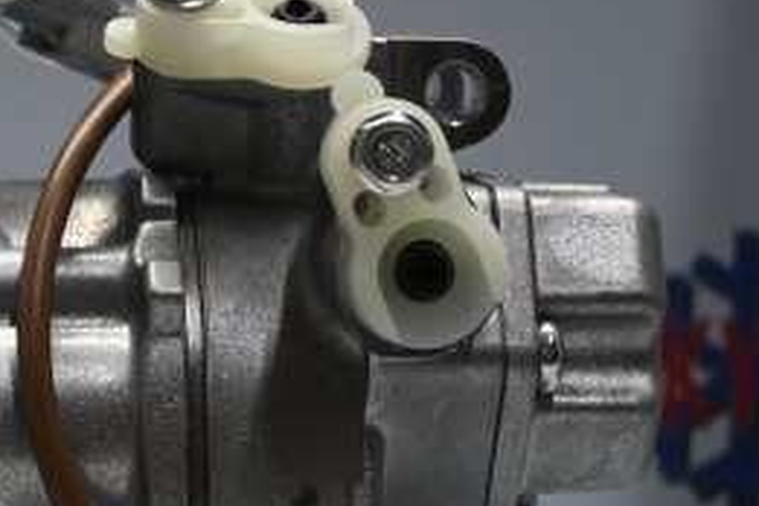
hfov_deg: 15.3
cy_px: 425
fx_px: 2762
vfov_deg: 10.4
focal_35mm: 131
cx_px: -20
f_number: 5.6
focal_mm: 38
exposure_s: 1/60
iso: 640
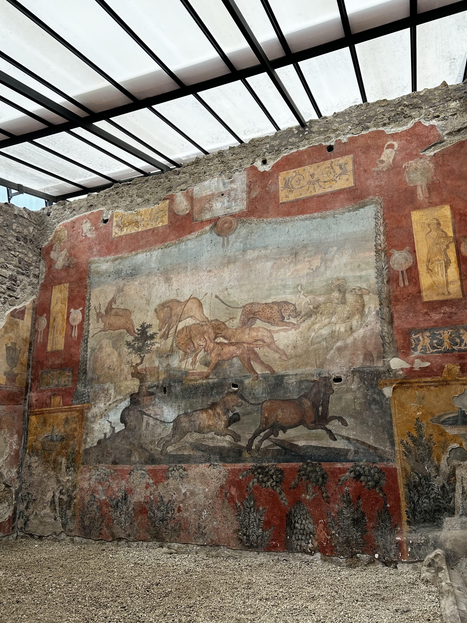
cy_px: 300
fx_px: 486
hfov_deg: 51.3
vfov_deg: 65.3
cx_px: 238
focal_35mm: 27
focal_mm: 5.7
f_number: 1.5
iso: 50
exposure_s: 1/418
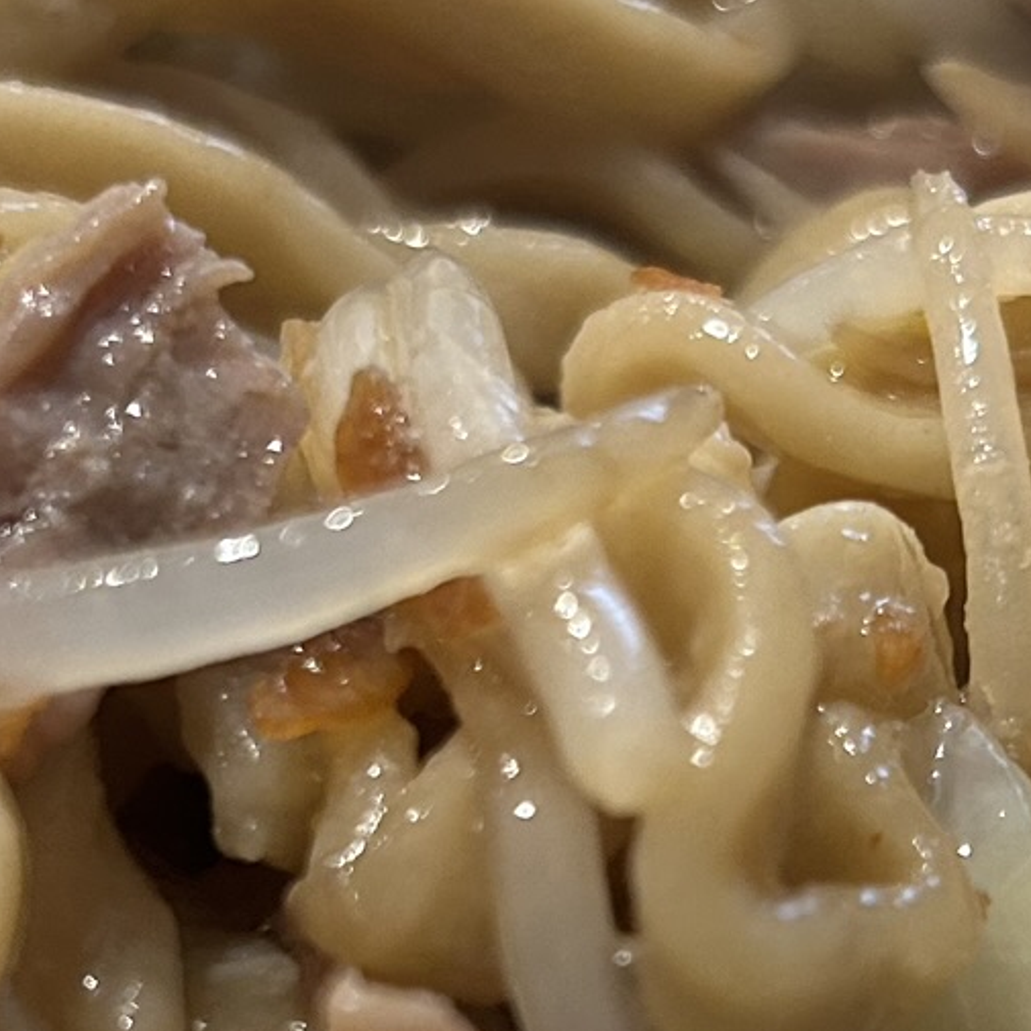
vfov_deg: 18.9
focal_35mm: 91
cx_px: 696
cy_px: 829
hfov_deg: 19.0
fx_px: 3066
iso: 250
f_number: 1.5
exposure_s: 1/50
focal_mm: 5.7
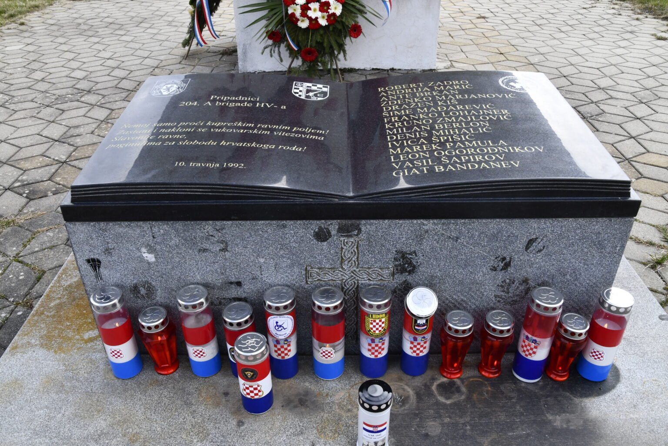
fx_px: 557
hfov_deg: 61.9
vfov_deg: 43.6
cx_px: 334
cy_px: 223
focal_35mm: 30
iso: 1000
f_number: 13
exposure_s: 1/500
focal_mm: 20
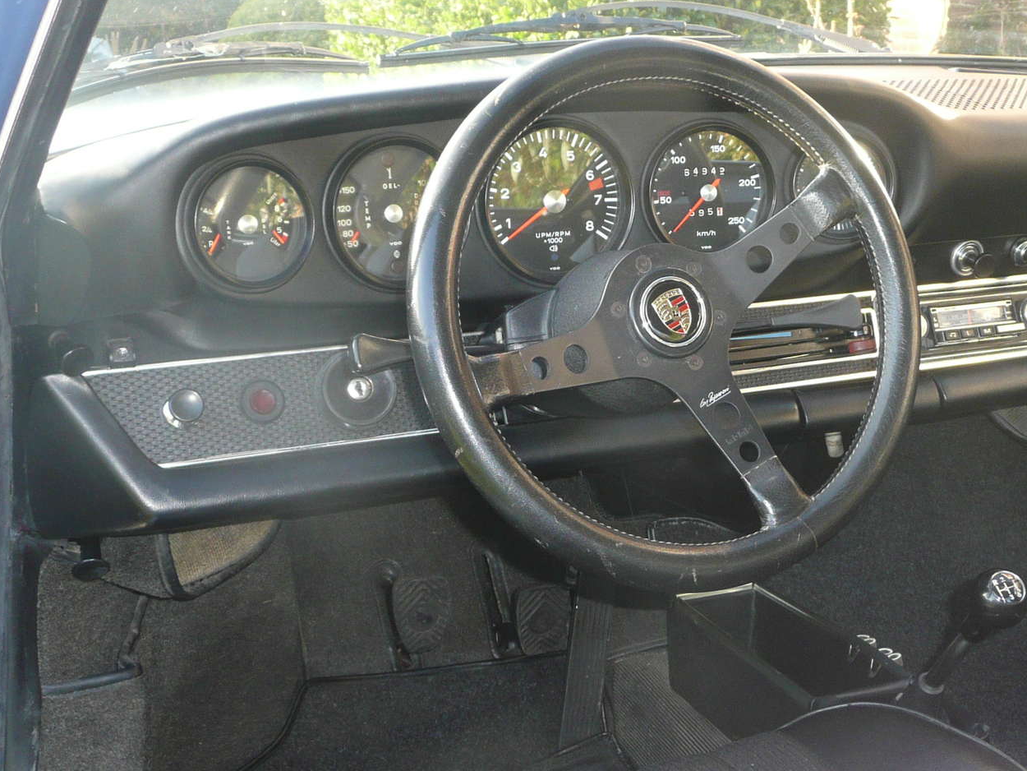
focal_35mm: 48
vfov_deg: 30.3
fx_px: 1424
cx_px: 659
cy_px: 388
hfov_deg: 39.3
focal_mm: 4.9
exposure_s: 1/30
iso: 125
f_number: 3.4
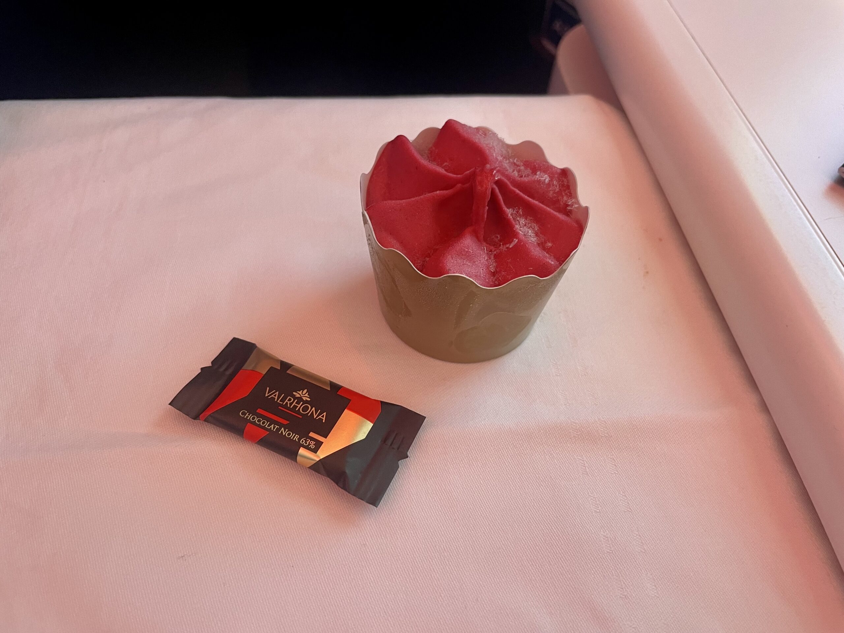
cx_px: 422
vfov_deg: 53.1
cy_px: 316
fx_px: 634
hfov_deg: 67.3
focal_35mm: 26
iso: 125
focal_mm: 4.2
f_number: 1.6
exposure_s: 1/63
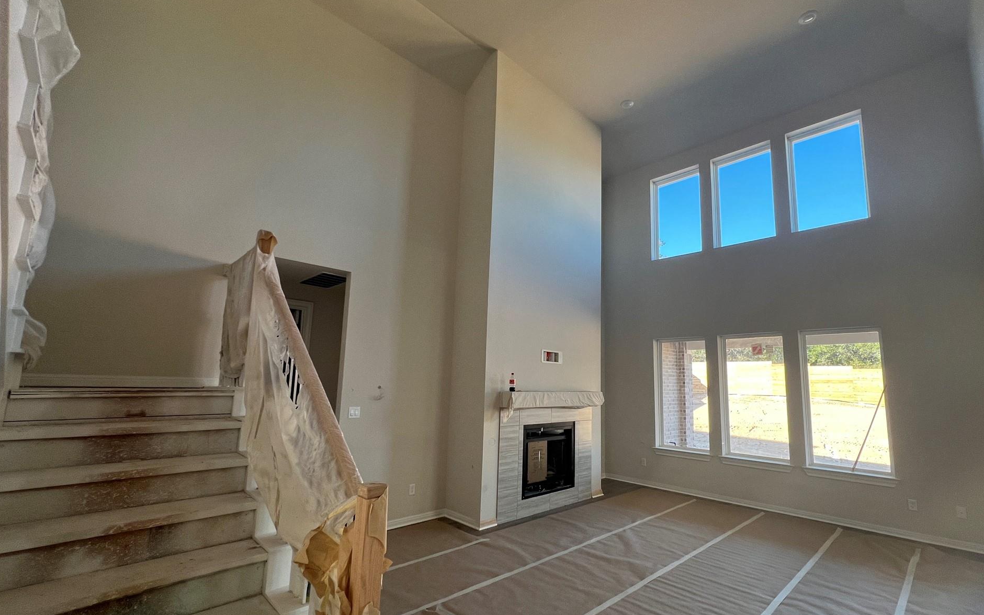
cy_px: 322
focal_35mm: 15
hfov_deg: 101.2
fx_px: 402
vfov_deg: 74.8
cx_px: 531
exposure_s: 1/99
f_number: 1.8
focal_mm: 1.57
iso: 80
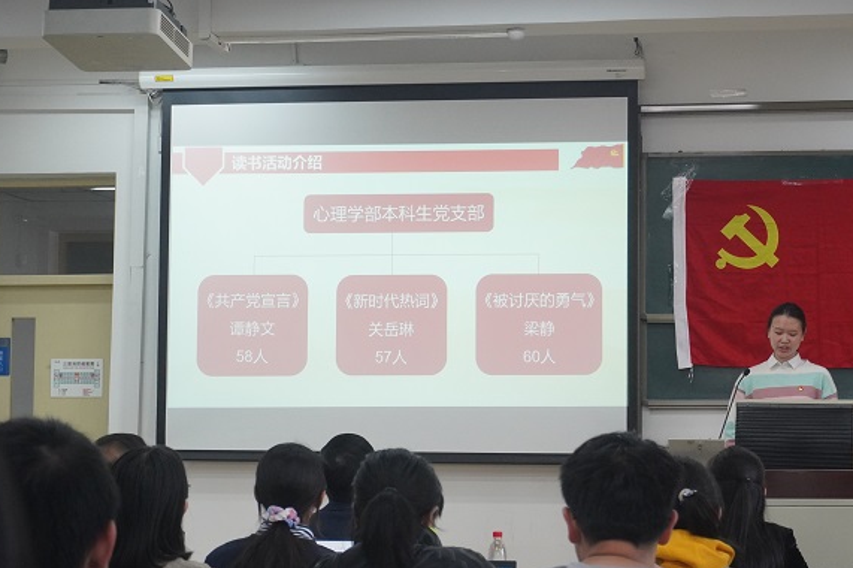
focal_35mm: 92
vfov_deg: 14.8
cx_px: 478
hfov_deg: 22.1
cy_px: 277
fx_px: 2179
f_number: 7.1
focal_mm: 50
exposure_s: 1/125
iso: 2500
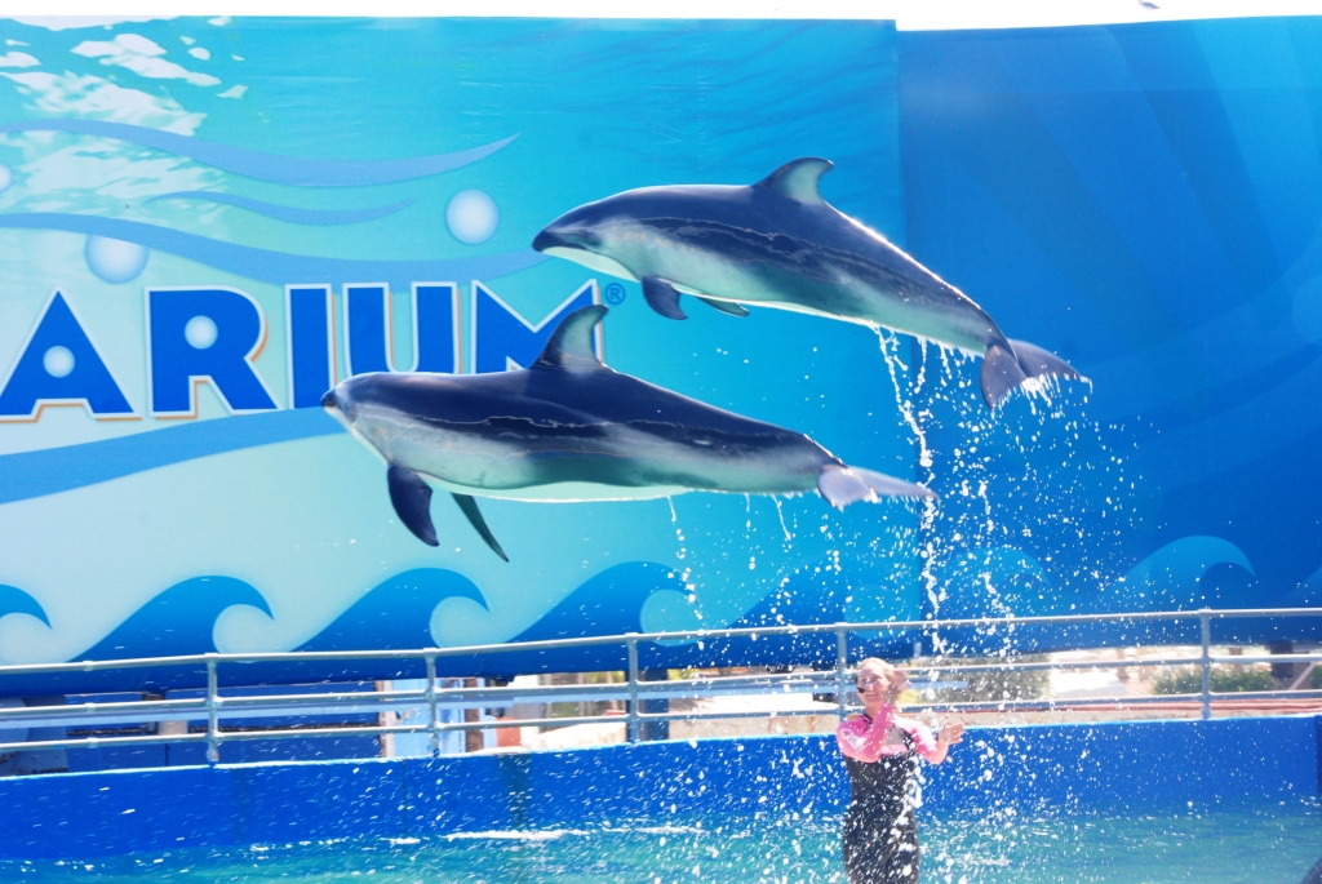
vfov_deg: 11.2
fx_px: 4521
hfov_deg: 16.6
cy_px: 442
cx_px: 661
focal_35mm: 123
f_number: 10
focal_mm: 82
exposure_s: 1/160
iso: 400
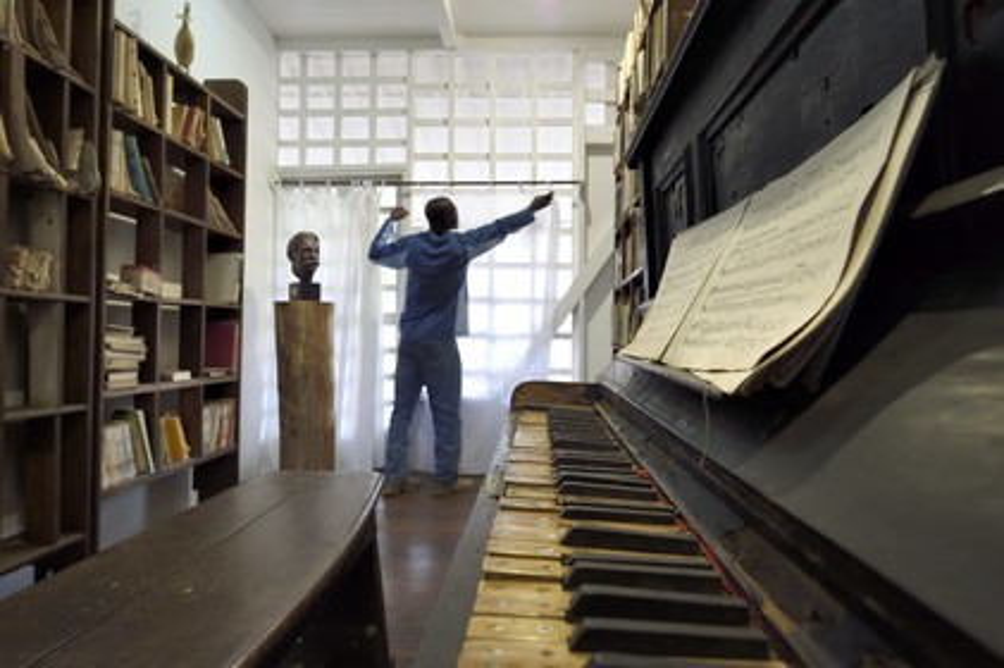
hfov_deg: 84.0
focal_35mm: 20
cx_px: 502
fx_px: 557
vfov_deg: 61.8
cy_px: 334
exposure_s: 1/30
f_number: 7.1
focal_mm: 20
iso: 3200
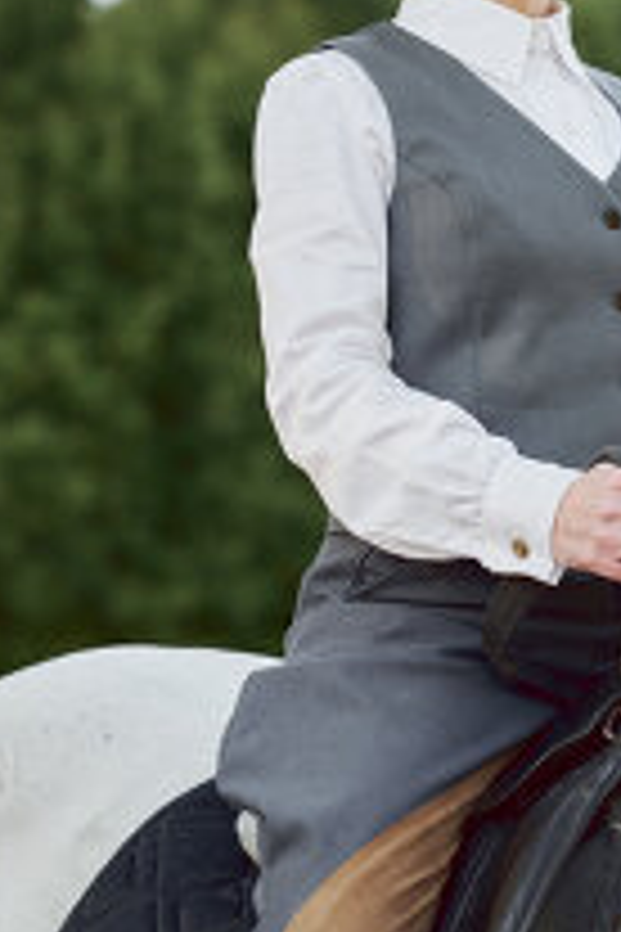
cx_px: 488
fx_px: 4140
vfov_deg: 12.8
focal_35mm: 160
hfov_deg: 8.6
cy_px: 423
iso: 400
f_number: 3.5
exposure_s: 1/320
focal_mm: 85
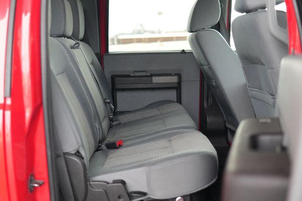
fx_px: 377
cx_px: 151
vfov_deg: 29.8
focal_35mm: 45
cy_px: 100
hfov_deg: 43.6
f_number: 2
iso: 2000
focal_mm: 30
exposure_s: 1/160
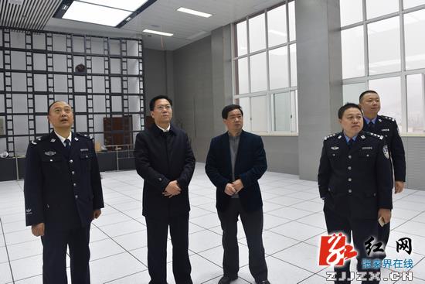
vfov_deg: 53.2
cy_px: 142
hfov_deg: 73.7
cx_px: 212
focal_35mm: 24
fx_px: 283
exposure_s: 1/160
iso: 800
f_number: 5
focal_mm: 24
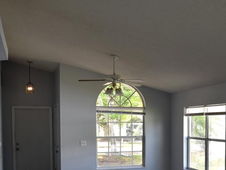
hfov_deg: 38.6
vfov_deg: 29.5
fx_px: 313
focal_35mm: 48
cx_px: 170
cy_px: 140
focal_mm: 24
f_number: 6.7
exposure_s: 1/250
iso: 1100
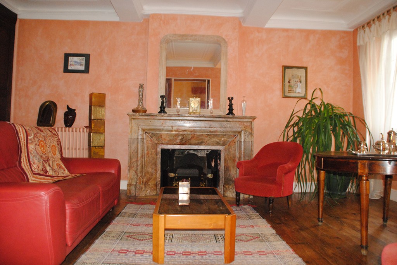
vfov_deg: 48.0
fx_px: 298
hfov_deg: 67.3
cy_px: 132
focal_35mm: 27
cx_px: 198
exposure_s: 1/60
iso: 1600
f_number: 5.6
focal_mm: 18
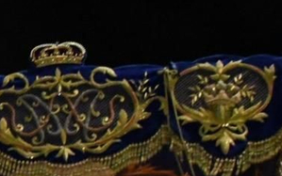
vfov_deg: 8.8
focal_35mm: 147
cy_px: 221
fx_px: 1130
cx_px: -286
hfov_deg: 12.5
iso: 10000
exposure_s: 1/50
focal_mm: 18
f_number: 5.6
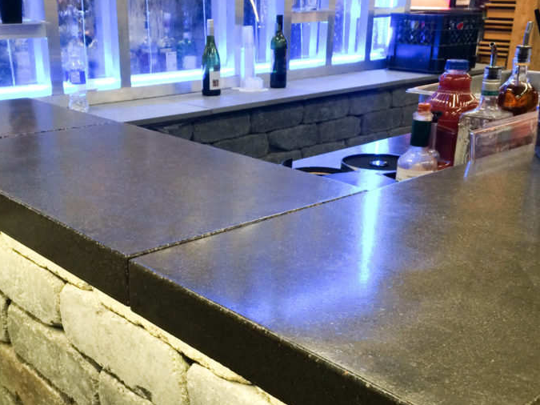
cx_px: 214
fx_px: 686
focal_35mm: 44
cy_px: 267
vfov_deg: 32.6
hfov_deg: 42.7
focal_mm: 4.15
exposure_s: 1/30
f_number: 2.2
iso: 160
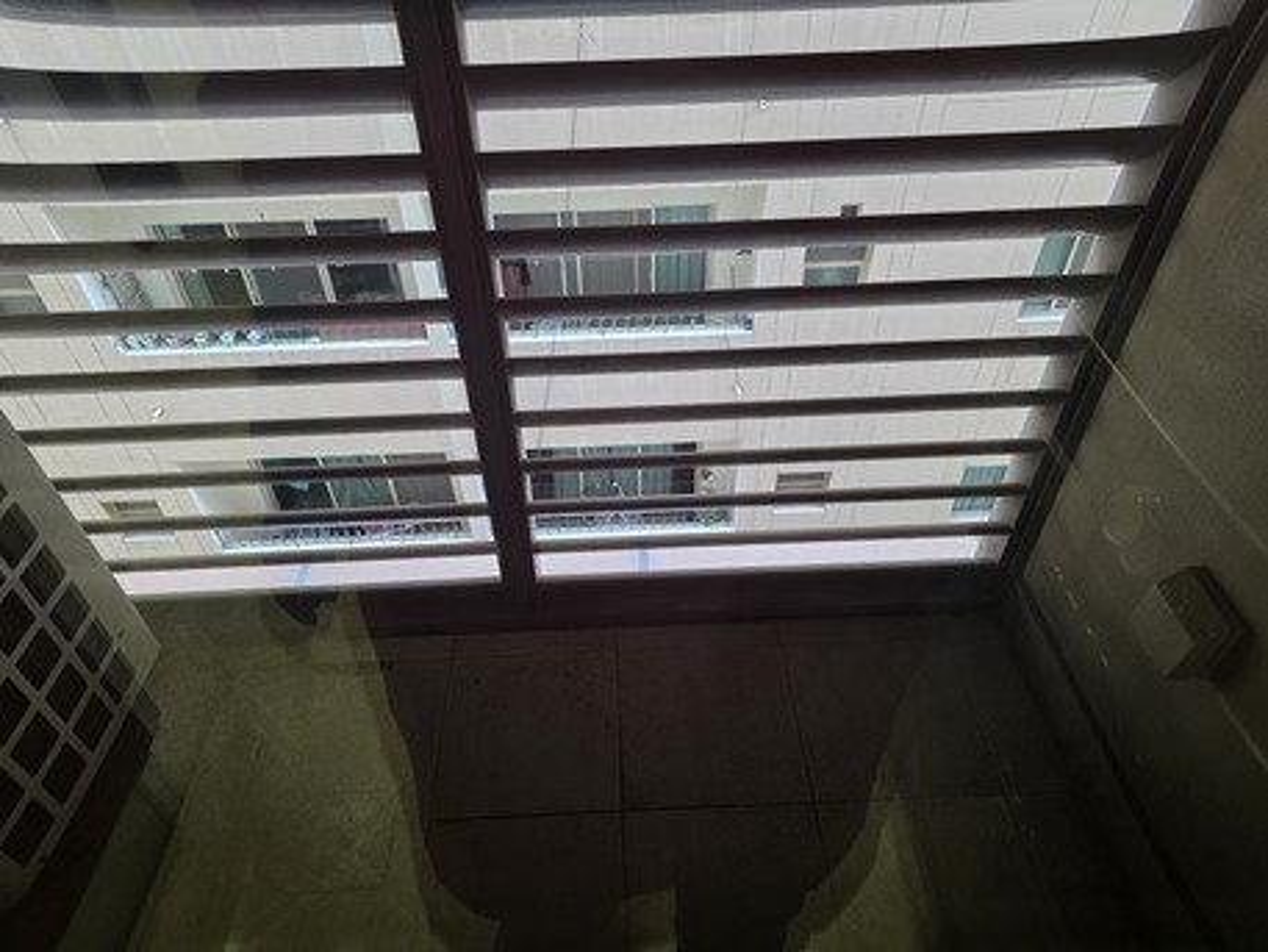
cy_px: 476
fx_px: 476
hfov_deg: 106.2
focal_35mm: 13
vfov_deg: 89.9
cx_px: 634
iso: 250
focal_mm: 6.3
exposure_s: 1/100
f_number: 1.7
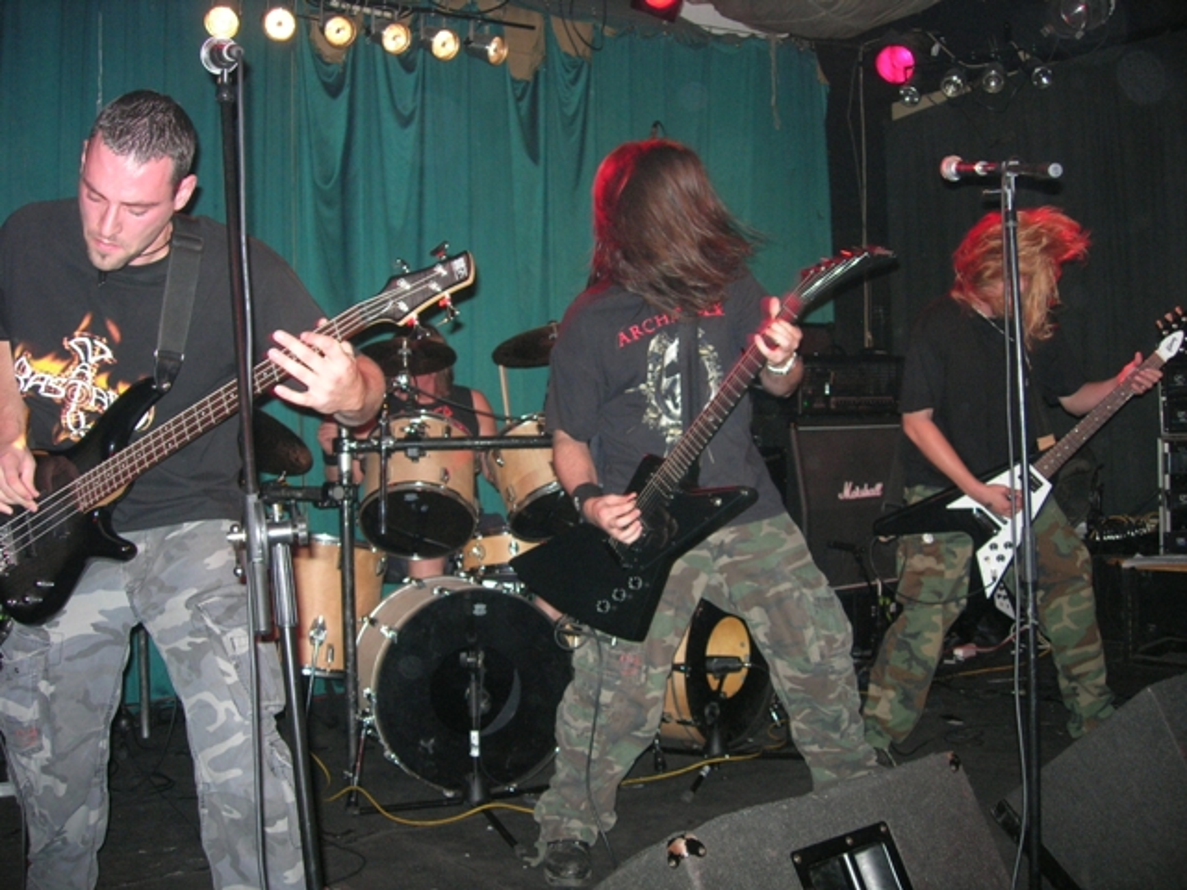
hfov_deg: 49.0
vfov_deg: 37.7
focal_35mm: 38
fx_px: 1303
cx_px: 594
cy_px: 445
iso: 119
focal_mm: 7.8
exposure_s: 1/60.1
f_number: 2.8
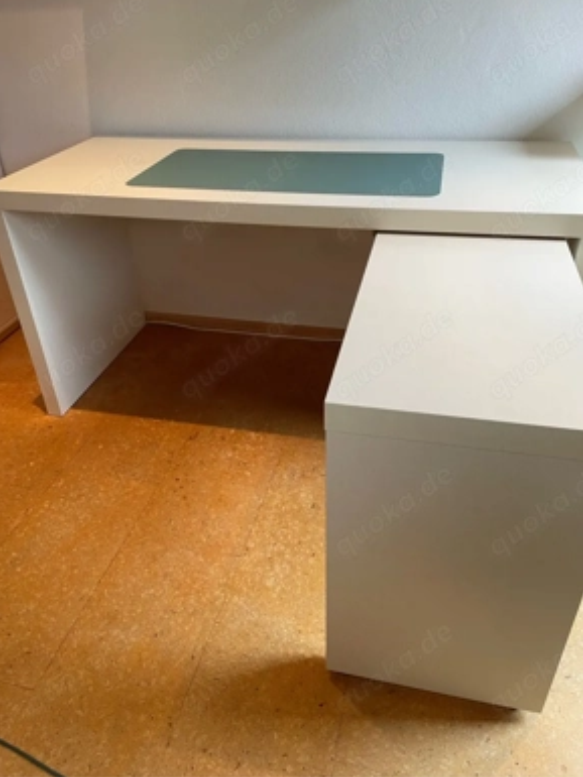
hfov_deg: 51.4
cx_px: 282
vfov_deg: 65.3
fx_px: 606
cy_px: 375
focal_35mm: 27
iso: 80
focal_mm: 4.2
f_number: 1.6
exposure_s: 1/50
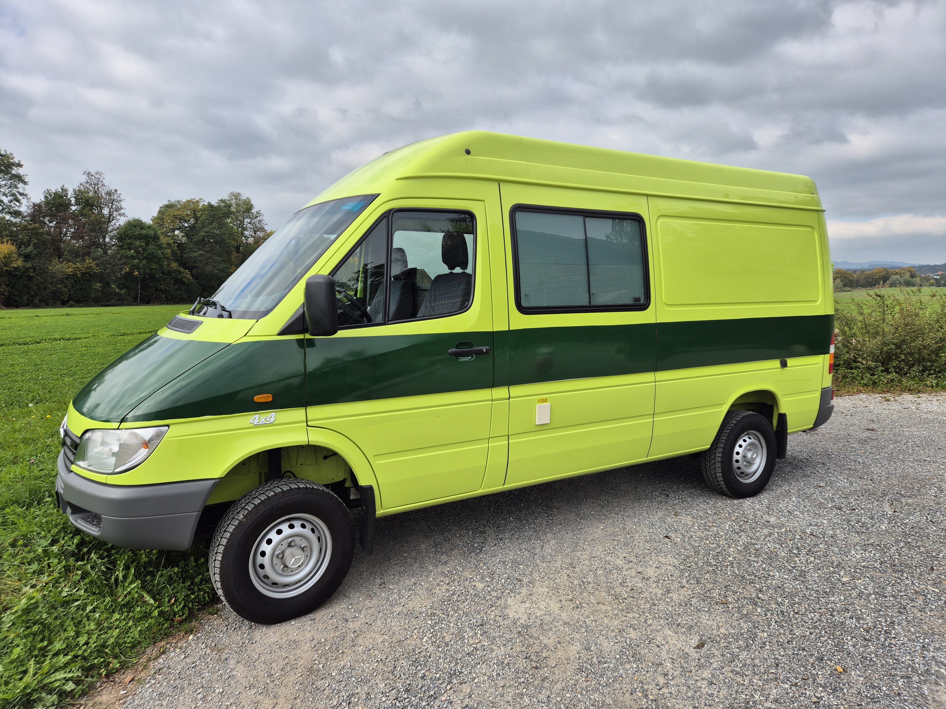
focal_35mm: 23
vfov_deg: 58.9
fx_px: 629
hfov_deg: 73.9
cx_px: 473
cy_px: 354
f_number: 1.8
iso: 25
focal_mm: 5.4
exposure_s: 1/1188
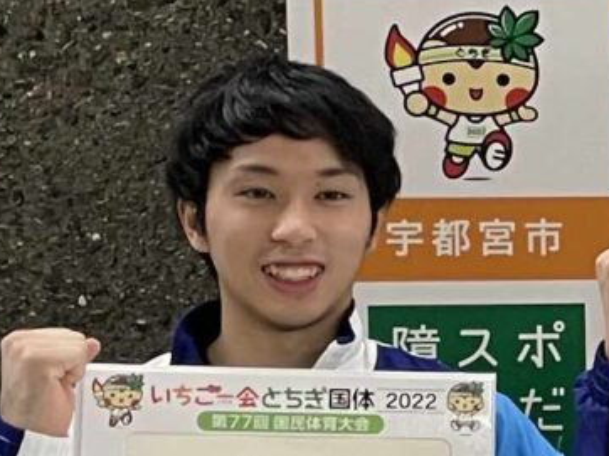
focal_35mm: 184
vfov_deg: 8.0
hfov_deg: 10.0
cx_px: 1186
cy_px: 362
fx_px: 3235
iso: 125
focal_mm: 4.2
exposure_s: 1/50
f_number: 1.6
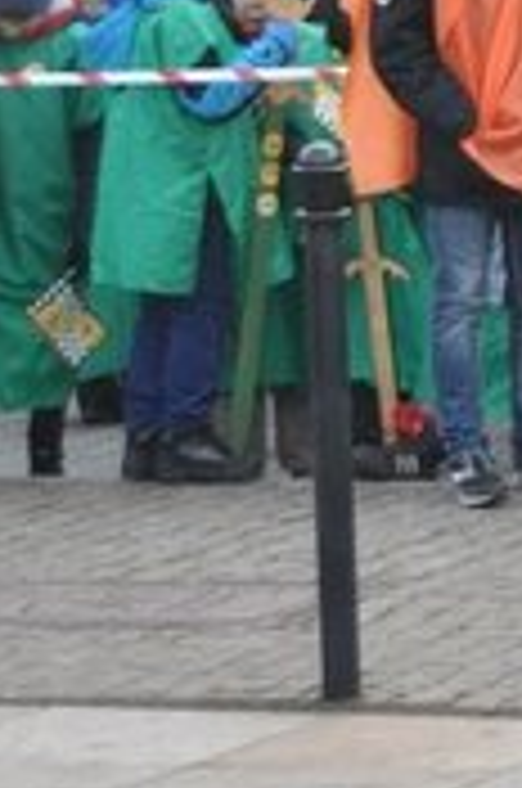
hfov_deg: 4.9
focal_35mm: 269
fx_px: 5874
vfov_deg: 7.7
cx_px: 1454
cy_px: 284
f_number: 4.2
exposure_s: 1/1000
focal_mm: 32
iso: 1000
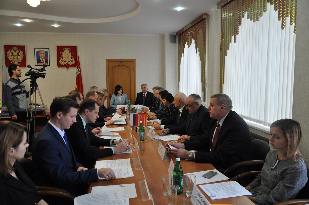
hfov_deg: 67.4
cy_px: 102
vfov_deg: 47.8
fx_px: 231
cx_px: 154
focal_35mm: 27
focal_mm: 18
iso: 800
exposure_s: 1/50
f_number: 3.5
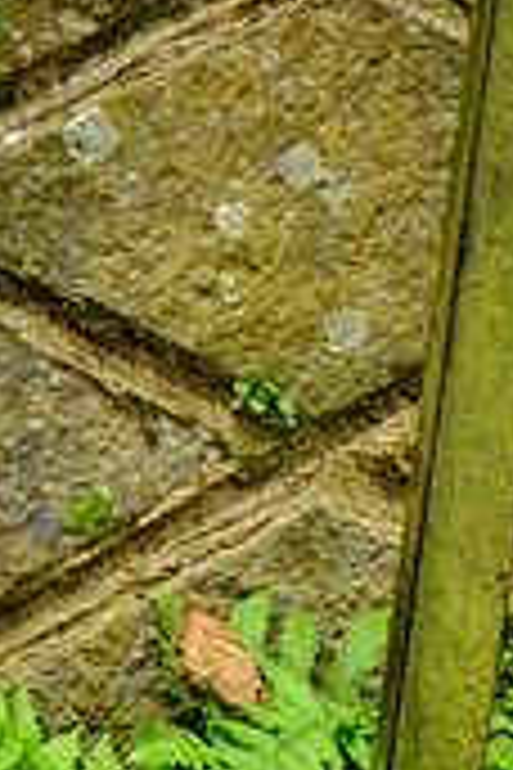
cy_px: -450
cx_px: -884
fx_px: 4467
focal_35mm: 209
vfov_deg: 9.5
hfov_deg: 6.2
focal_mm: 23.2
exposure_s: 1/60
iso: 1250
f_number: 8
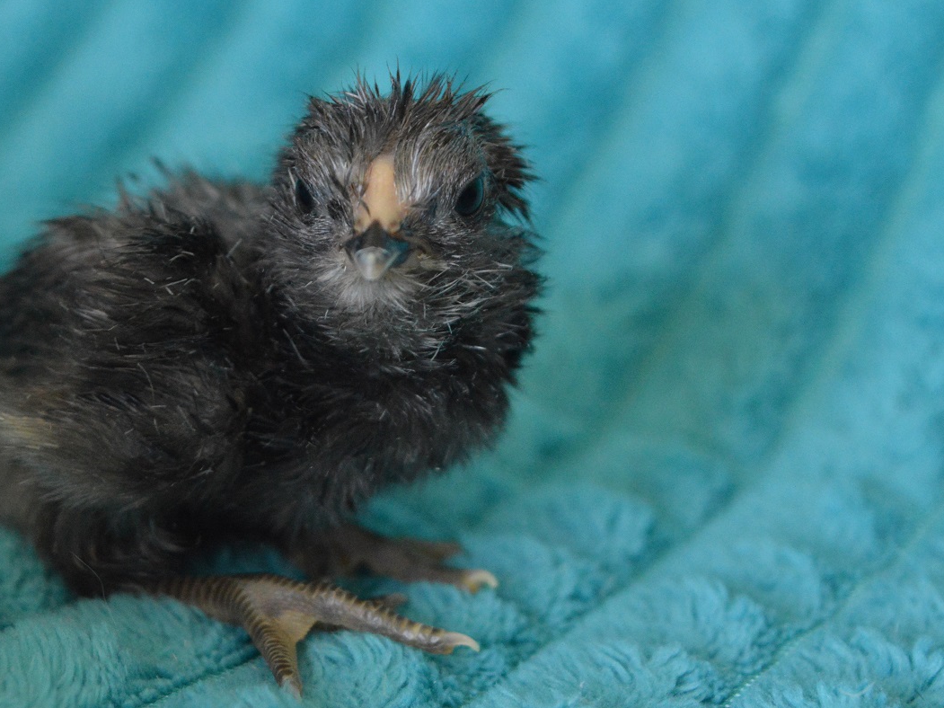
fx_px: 2699
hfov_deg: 19.7
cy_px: 329
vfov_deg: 14.9
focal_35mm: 99
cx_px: 278
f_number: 5.3
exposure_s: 1/100
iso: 3200
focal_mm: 48
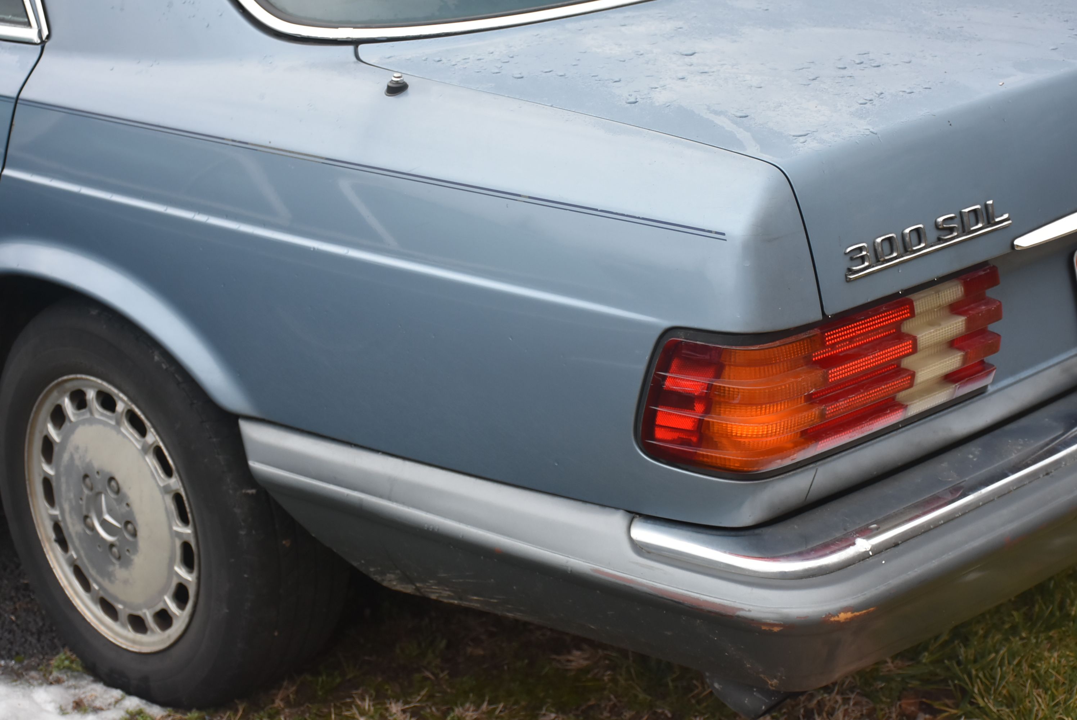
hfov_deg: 31.9
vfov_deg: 21.6
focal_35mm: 63
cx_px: 538
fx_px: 1886
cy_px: 360
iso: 800
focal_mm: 42
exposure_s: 1/125
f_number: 5.6
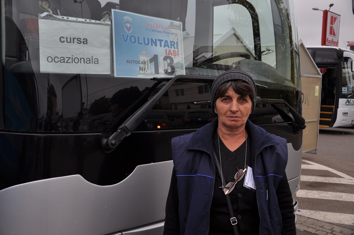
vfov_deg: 35.4
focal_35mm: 38
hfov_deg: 51.3
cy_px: 118
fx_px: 368
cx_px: 177
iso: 200
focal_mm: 25
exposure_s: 1/640
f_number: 4.5
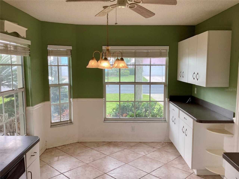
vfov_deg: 45.4
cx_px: 120
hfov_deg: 58.4
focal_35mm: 31
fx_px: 214
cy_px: 90
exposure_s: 1/120
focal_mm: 3.3
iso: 40
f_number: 2.4
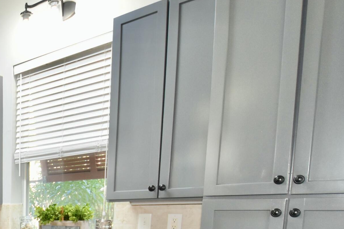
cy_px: 261
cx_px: -78
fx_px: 394
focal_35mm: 41
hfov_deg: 35.8
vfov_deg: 28.9
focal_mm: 11
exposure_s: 1/80
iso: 800
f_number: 4.5
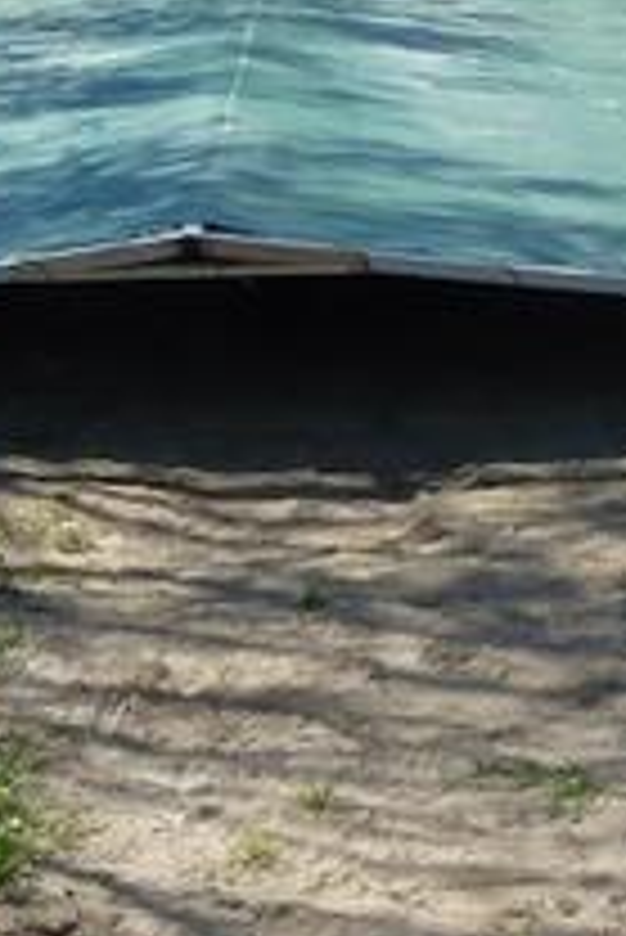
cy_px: 135
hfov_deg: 17.1
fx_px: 2083
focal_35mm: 80
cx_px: 369
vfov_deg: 24.8
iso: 100
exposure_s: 1/500
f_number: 4
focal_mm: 4.3
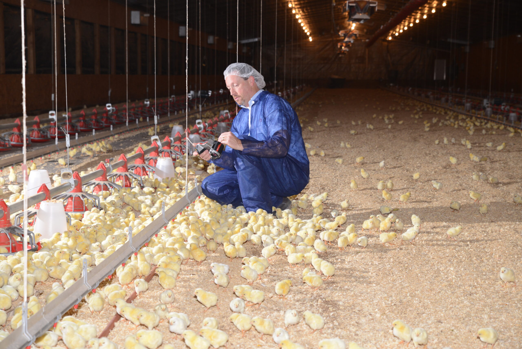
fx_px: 1015
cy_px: 174
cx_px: 261
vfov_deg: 19.5
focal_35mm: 70
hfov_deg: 28.8
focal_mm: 70
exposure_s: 1/50
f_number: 7.1
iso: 800
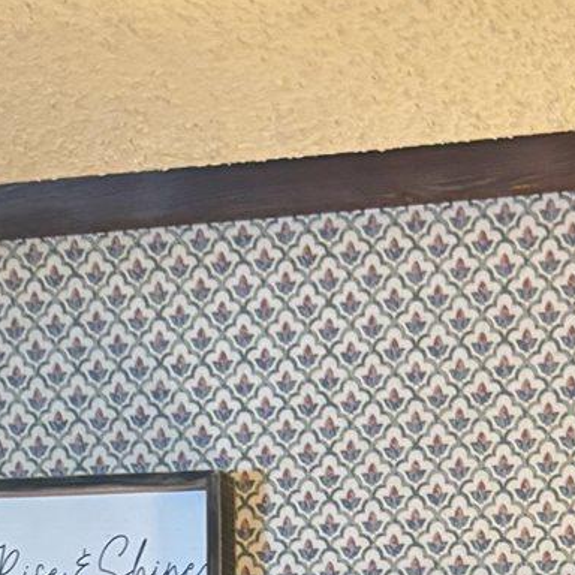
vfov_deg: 10.1
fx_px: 2593
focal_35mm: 138
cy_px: 1599
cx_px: 544
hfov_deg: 12.5
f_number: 1.6
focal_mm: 5.96
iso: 200
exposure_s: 1/60
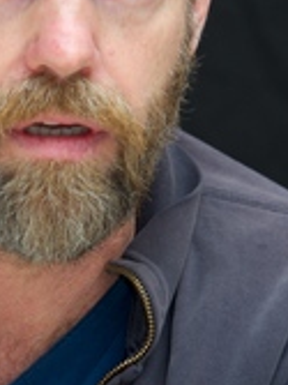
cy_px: 108
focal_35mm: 437
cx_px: 70
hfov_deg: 3.4
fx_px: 4854
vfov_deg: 4.5
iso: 800
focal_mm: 190
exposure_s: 1/60
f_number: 5.6
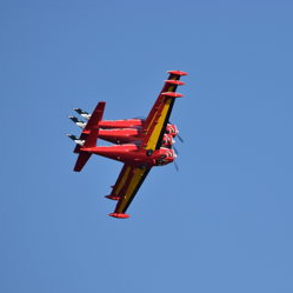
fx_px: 8829
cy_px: 152
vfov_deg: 1.9
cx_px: 209
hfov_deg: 1.9
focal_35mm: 922
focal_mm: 450
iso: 200
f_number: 6
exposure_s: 1/1600
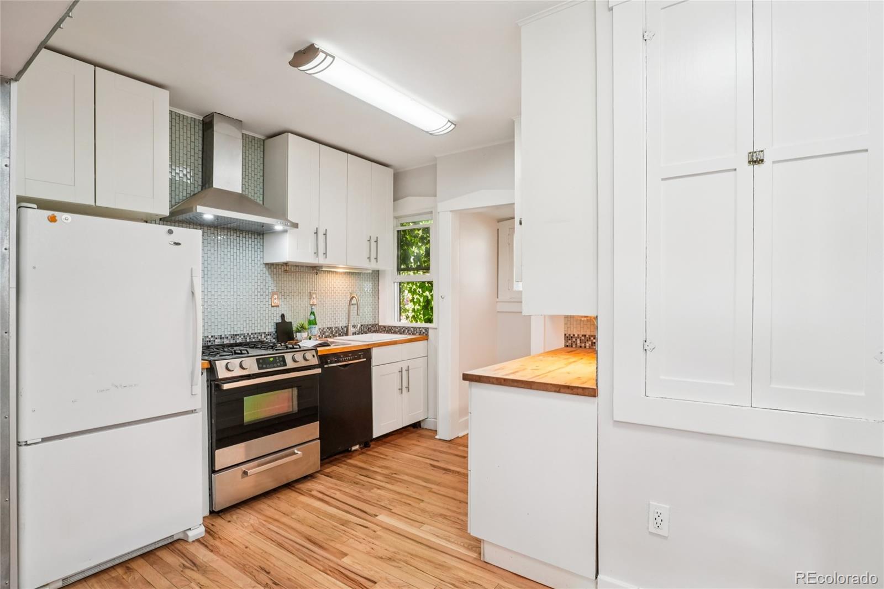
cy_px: 294
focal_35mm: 16
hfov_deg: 95.0
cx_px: 442
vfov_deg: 72.0
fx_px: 405
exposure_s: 1/20
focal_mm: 11
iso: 800
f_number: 8
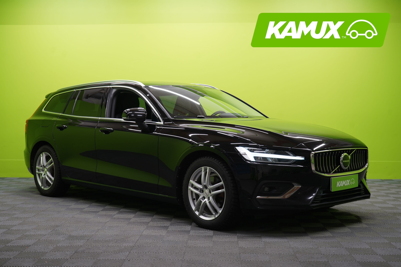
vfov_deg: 28.1
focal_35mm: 48
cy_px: 134
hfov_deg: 41.1
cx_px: 200
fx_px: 535
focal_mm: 48
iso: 400
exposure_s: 1/25
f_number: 5.6
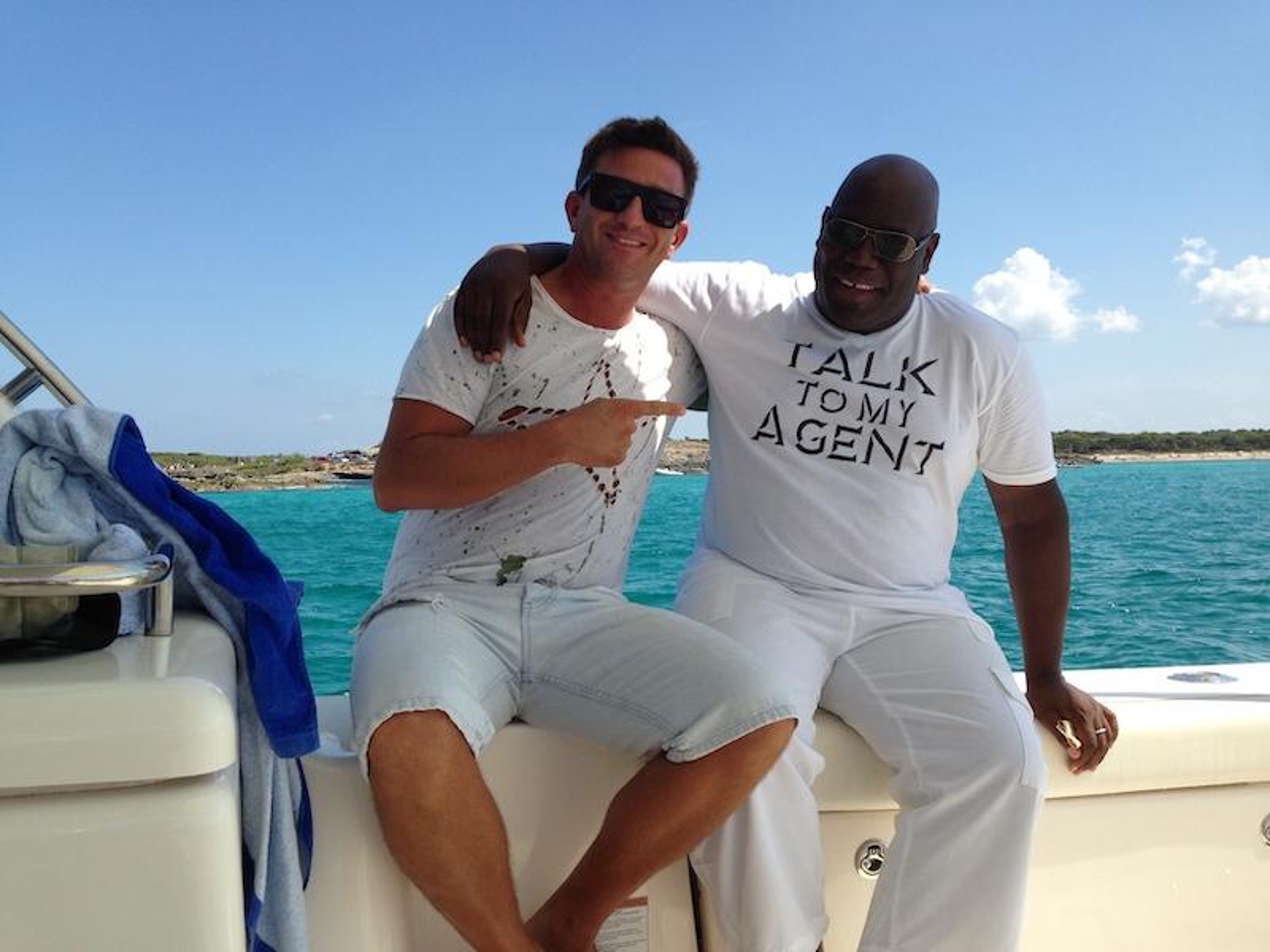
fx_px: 1211
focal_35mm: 33
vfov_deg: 42.9
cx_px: 635
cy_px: 476
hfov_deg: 55.4
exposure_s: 1/1695
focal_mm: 4.13
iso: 50
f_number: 2.4
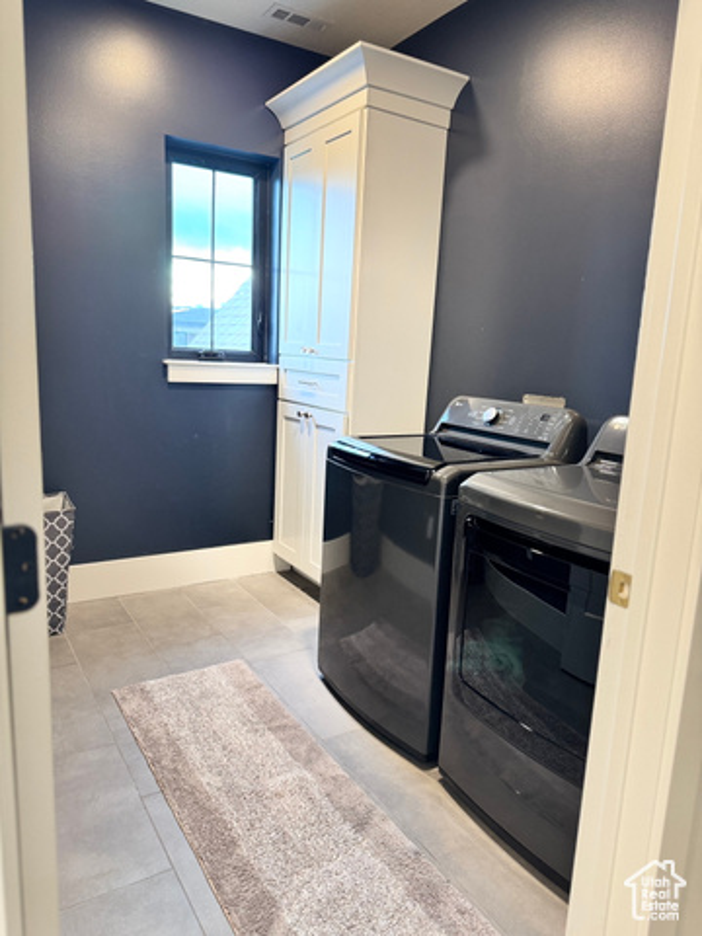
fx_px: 649
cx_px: 351
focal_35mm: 24
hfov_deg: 56.8
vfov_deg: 71.6
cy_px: 468
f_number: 1.78
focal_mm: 6.76
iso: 250
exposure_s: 1/60
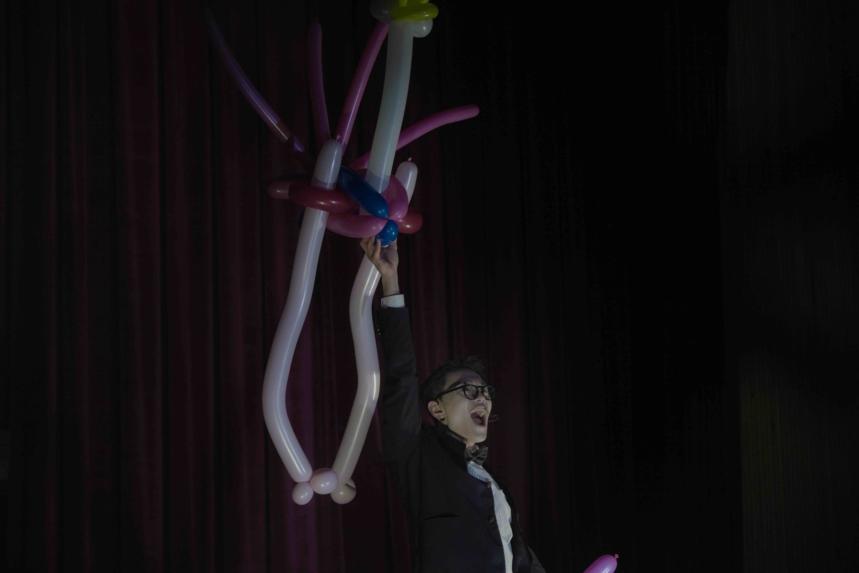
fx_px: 2768
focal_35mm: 116
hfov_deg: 17.6
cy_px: 286
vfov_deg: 11.8
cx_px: 430
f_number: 4.5
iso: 2000
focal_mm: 116
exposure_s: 1/640
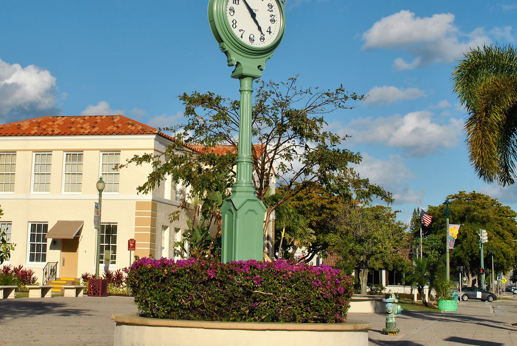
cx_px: 228
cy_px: 89
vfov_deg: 20.5
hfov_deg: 30.5
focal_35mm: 66
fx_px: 949
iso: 100
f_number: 9
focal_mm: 28
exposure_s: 1/320
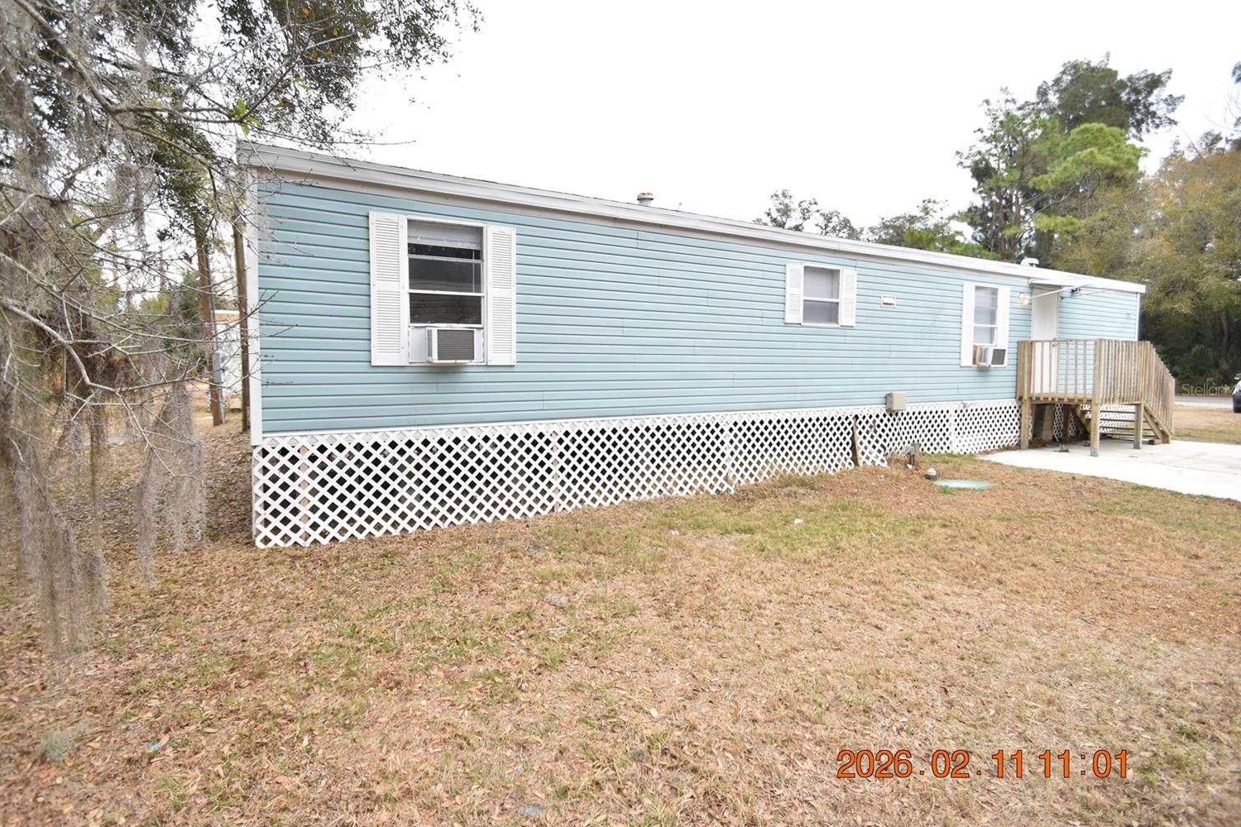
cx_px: 593
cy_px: 390
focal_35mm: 16
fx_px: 552
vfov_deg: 73.7
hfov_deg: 96.7
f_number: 3.5
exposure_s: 1/1000
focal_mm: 10
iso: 800
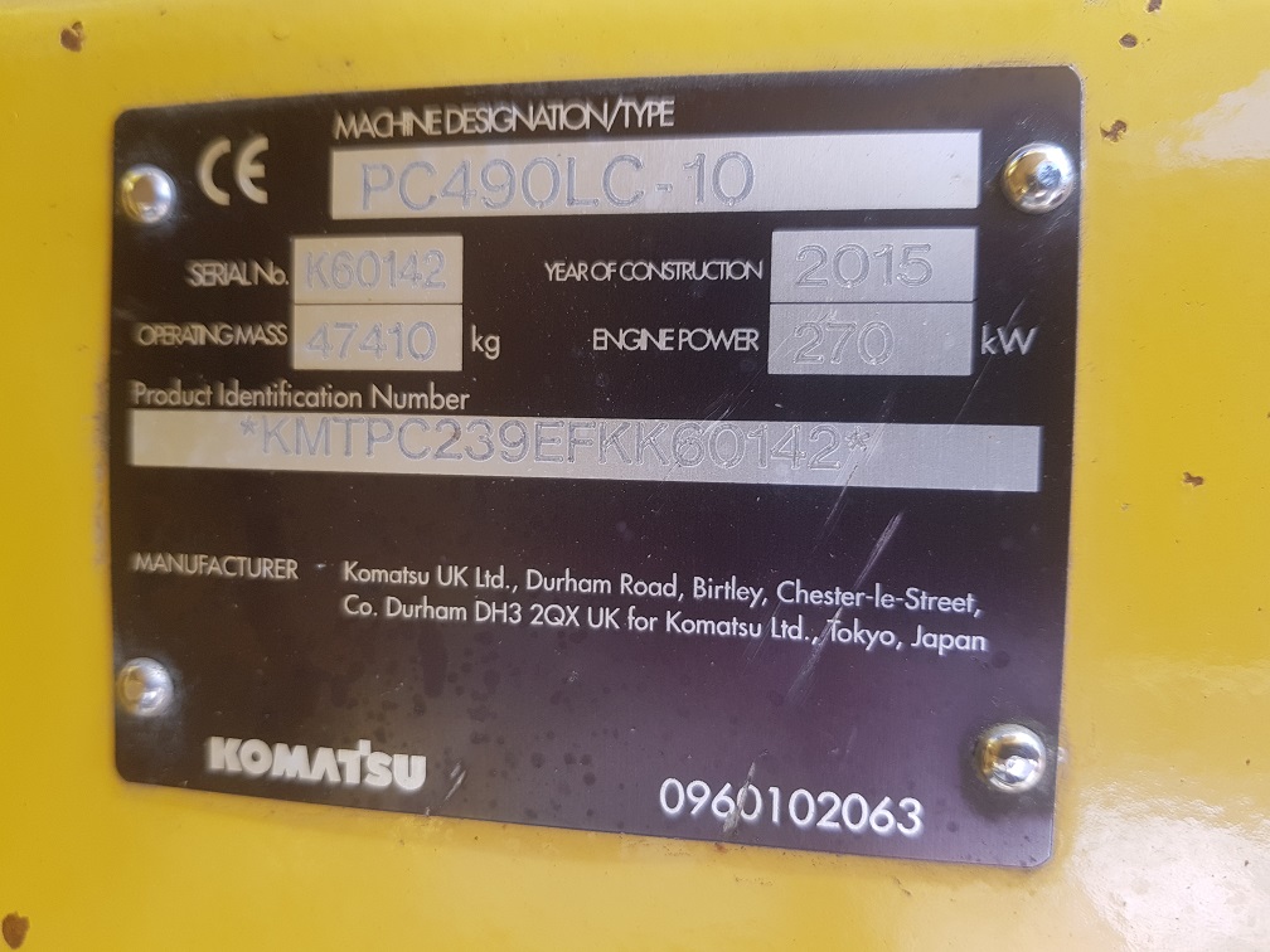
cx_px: 635
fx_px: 954
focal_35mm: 26
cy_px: 476
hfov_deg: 67.3
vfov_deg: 53.1
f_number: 1.7
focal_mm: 4.2
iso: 40
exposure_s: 1/128
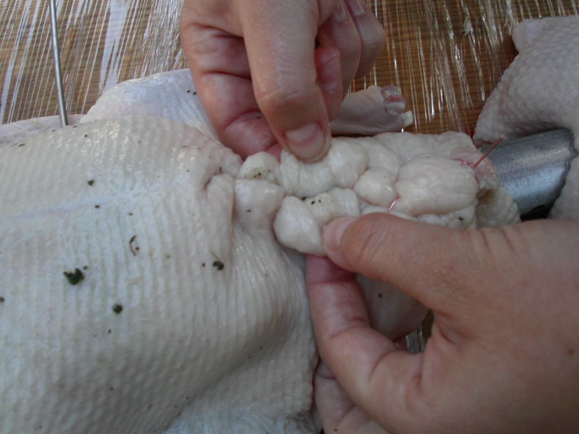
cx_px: 290
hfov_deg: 49.0
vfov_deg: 37.7
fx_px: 636
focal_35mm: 38
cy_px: 217
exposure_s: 1/90
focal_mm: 7.8
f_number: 4.5
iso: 100
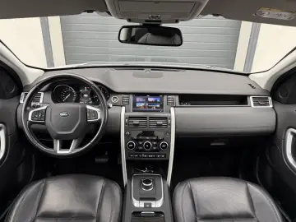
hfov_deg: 71.6
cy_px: 111
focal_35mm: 24
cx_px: 148
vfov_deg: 56.8
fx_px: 205
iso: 200
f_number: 1.78
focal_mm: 6.76
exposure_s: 1/102
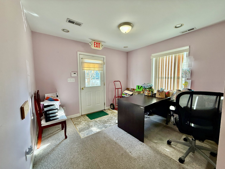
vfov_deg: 85.7
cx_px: 112
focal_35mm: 14
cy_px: 84
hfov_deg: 102.1
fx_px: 91
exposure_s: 1/120
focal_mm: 2.22
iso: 160
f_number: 2.2
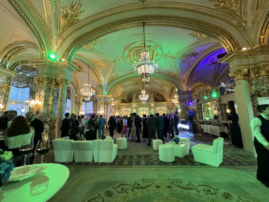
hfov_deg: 102.1
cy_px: 101
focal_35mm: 14
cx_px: 134
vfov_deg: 85.7
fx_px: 109
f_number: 2.2
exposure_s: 1/49
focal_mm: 2.22
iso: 500
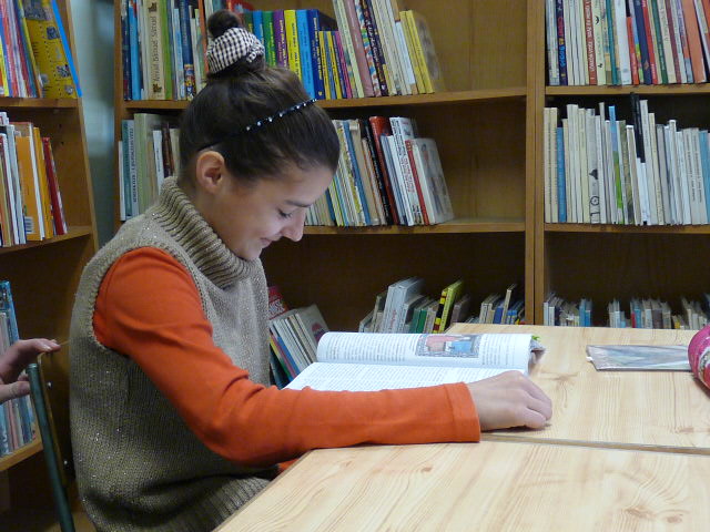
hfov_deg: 39.7
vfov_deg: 30.3
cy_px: 266
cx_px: 355
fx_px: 985
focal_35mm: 48
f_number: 2.8
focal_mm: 4.8
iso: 250
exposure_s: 1/30
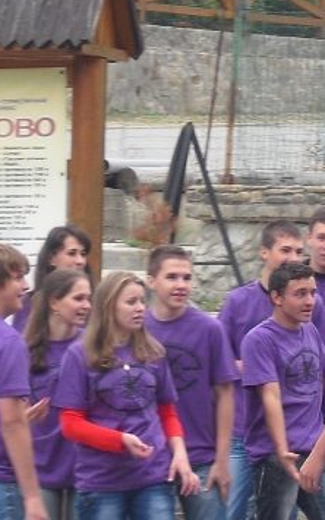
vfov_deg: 6.4
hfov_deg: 4.0
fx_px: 4632
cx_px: 309
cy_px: 217
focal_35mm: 327
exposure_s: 1/60
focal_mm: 18.9
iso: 100
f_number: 5.6
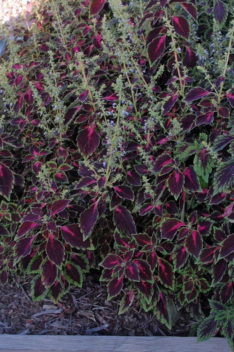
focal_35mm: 59
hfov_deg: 23.0
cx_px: 95
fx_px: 575
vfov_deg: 33.9
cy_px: 175
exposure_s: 1/180
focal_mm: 30
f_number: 7.1
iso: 400
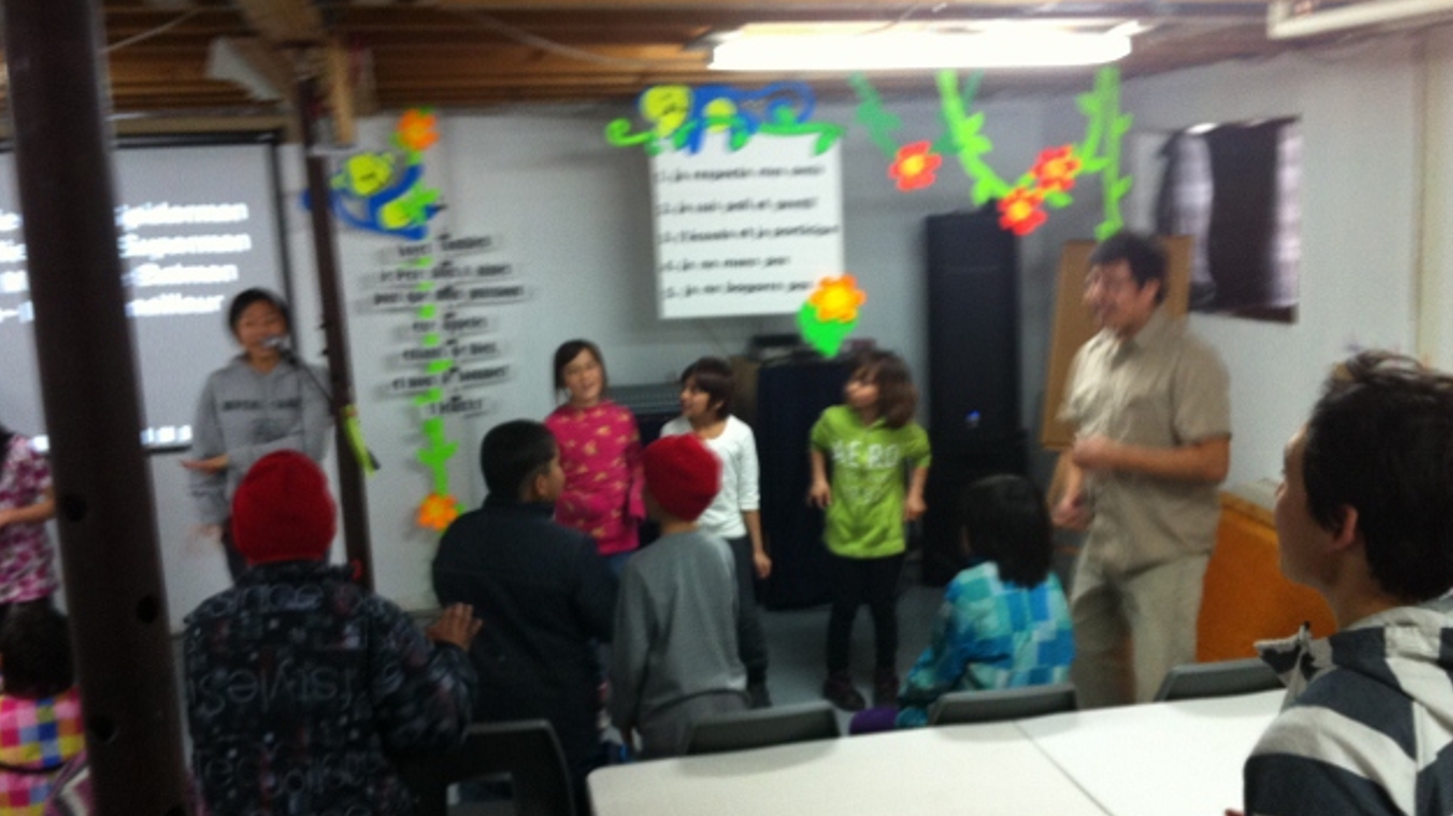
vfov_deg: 30.4
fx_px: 1502
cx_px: 728
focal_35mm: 39
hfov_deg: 51.6
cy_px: 451
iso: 125
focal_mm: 3.85
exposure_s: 1/15
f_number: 2.8
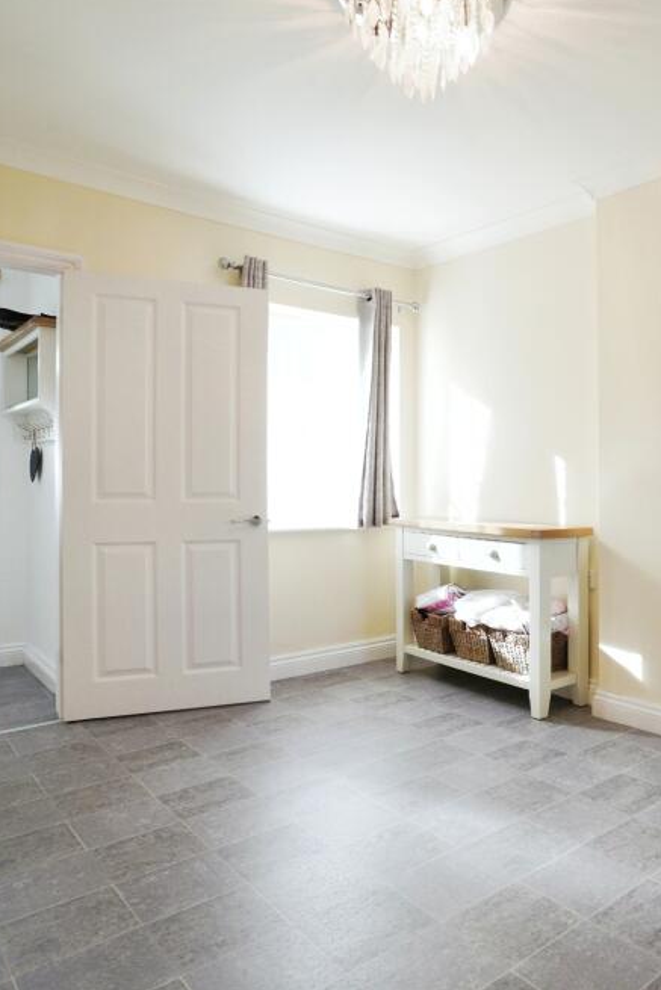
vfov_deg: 71.5
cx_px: 591
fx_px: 688
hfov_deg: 46.5
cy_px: 481
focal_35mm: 25
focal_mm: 16
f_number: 9
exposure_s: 1/80
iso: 800
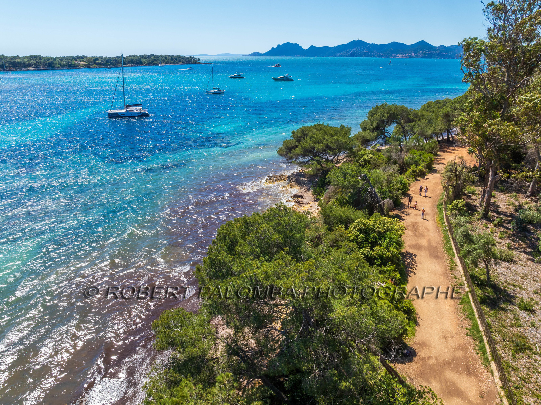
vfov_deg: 56.8
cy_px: 202
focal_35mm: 24
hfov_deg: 71.6
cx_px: 270
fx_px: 375
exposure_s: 1/240
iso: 200
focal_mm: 12.3
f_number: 11
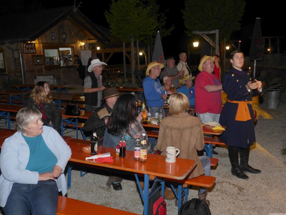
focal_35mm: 38
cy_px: 108
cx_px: 143
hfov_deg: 49.0
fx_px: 314
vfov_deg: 37.7
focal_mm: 19
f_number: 4.4
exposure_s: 1/8
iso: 200
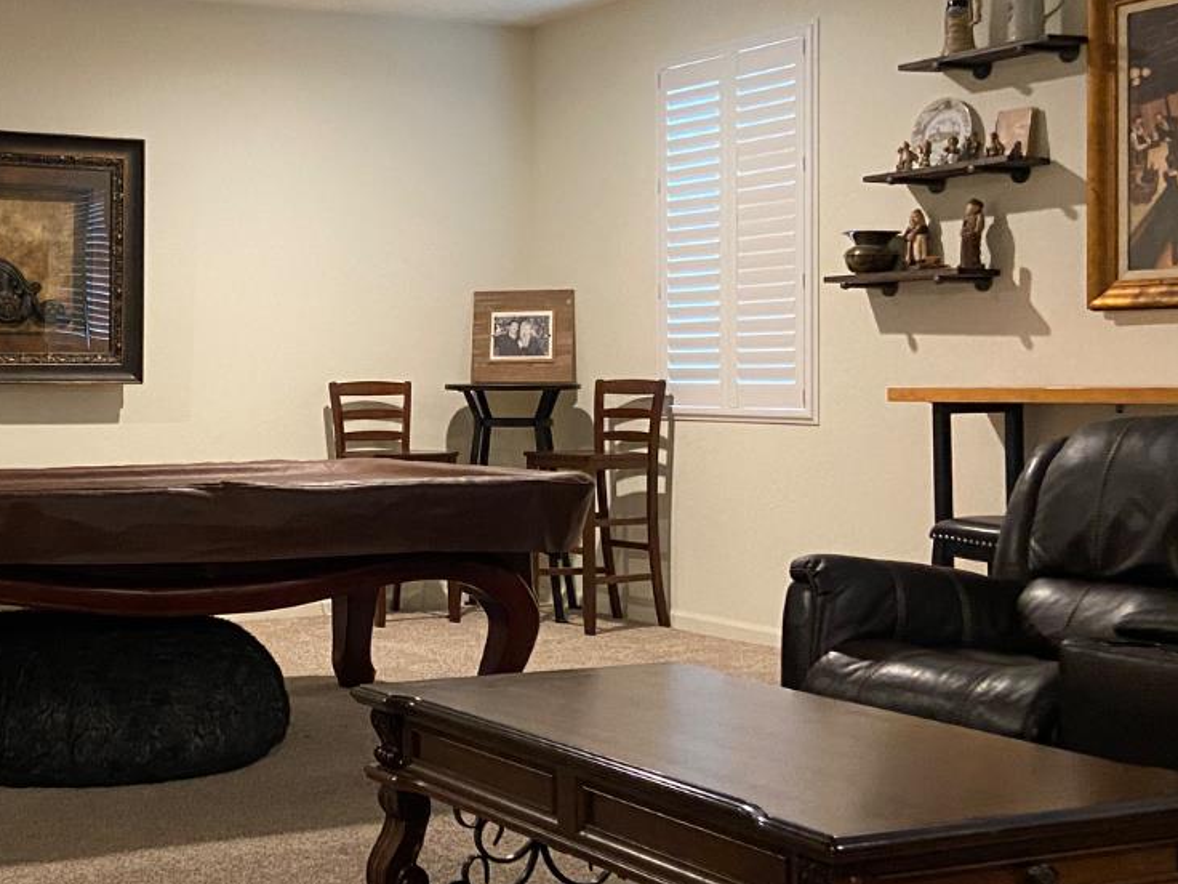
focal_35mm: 53
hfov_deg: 34.5
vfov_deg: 27.5
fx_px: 1804
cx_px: 165
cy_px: 412
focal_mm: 4.25
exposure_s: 1/40
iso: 500
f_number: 1.8
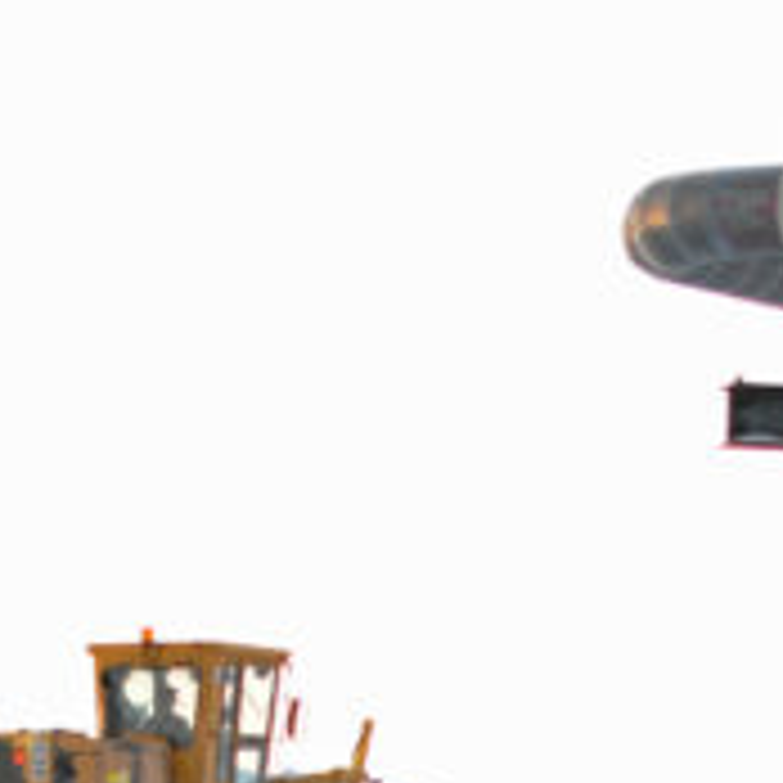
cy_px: 621
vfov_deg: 10.5
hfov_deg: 10.4
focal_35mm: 167
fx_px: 4263
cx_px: 801
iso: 500
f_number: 4
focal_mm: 35
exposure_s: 1/60
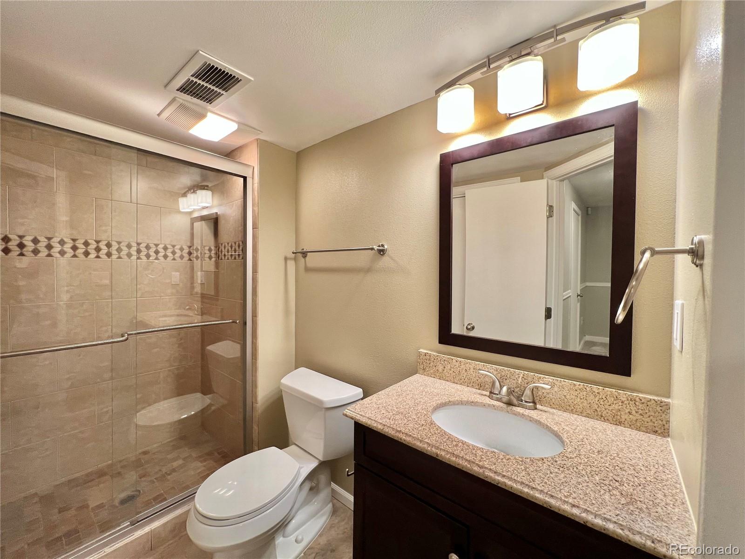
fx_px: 280
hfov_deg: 106.2
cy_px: 280
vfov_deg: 89.9
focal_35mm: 13
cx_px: 372
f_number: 1.8
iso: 125
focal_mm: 1.57
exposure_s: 1/60
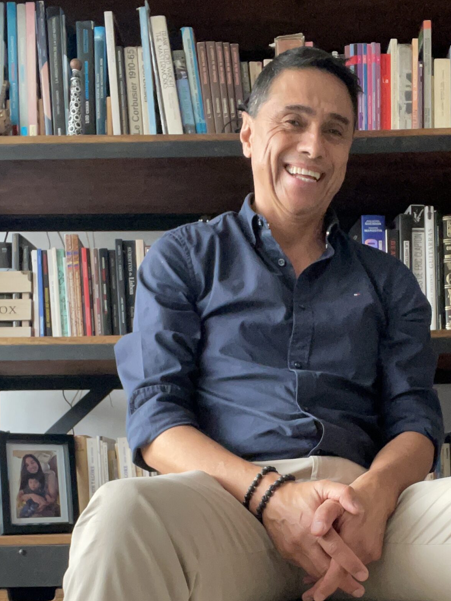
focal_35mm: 49
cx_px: 279
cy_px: 461
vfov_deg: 37.8
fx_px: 851
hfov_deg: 29.6
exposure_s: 1/57
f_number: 2.2
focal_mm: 2.71
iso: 400
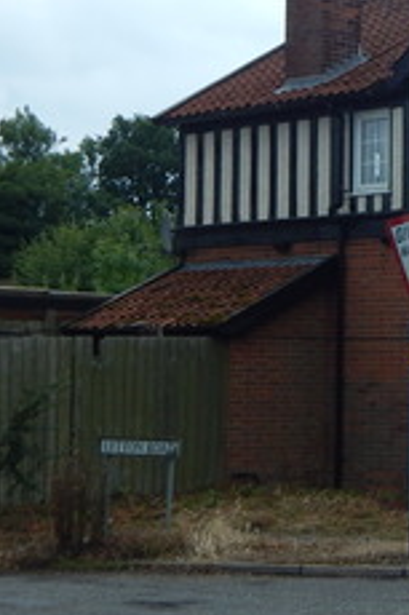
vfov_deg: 18.6
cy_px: 254
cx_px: 786
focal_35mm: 110
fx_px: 1877
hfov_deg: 11.4
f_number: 3.4
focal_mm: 6.8
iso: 125
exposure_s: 1/1000
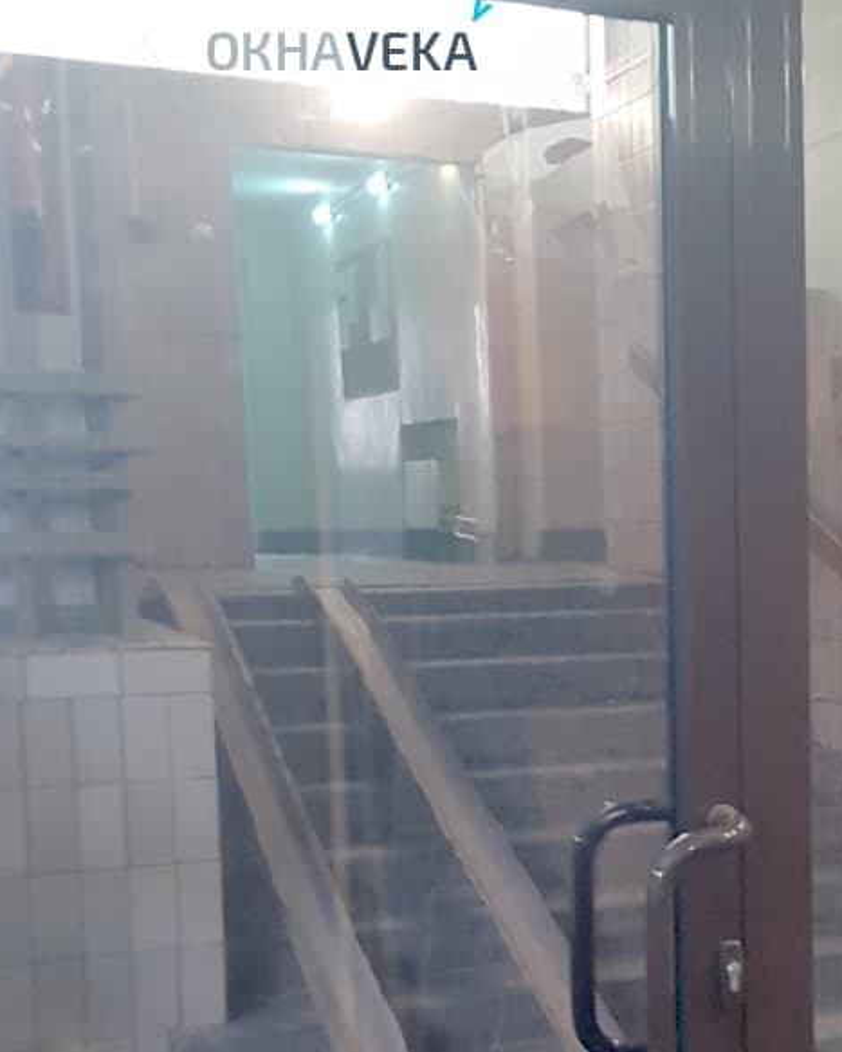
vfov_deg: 32.1
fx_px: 1805
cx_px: 856
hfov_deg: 24.9
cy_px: 739
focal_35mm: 58
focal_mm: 4.2
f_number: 1.7
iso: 250
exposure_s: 1/11
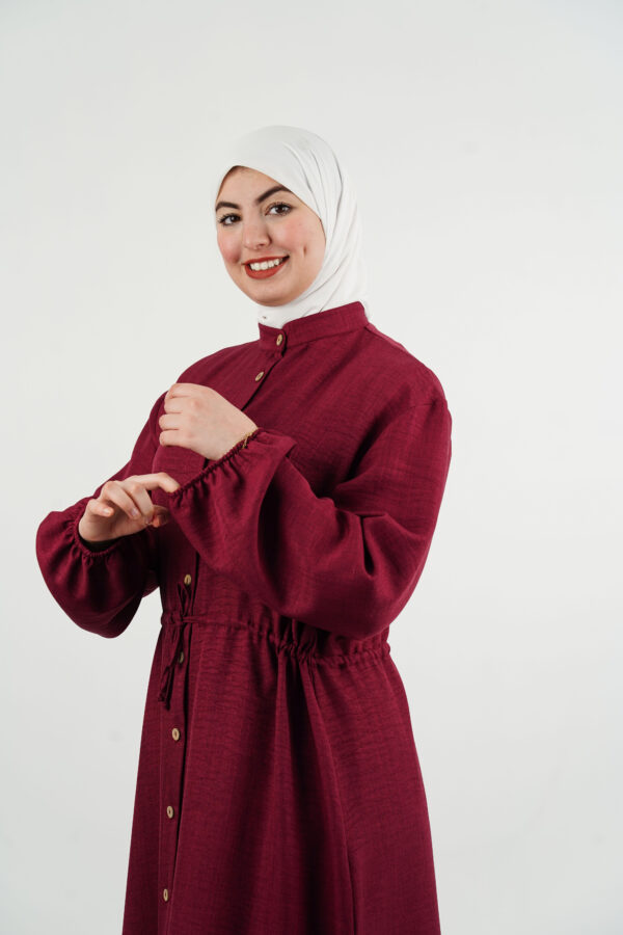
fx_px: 2725
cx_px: 312
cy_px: 468
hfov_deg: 13.0
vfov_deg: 19.5
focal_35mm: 105
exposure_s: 1/100
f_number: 6.3
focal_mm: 105
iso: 400
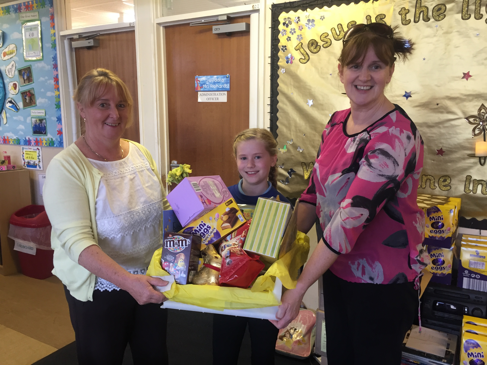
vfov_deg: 48.2
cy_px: 182
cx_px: 244
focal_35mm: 29
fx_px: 408
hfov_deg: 61.7
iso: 125
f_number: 2.2
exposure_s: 1/33
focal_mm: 4.15
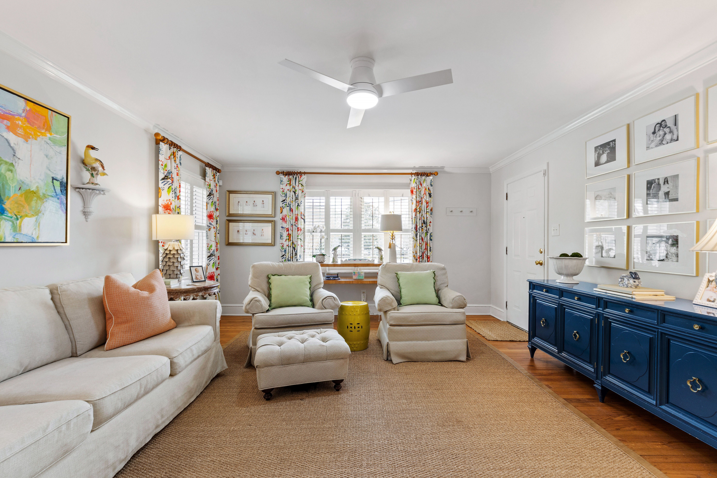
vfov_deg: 77.3
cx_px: 358
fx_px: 299
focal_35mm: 15
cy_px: 239
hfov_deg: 100.4
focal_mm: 10
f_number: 8
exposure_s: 1/3
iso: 100
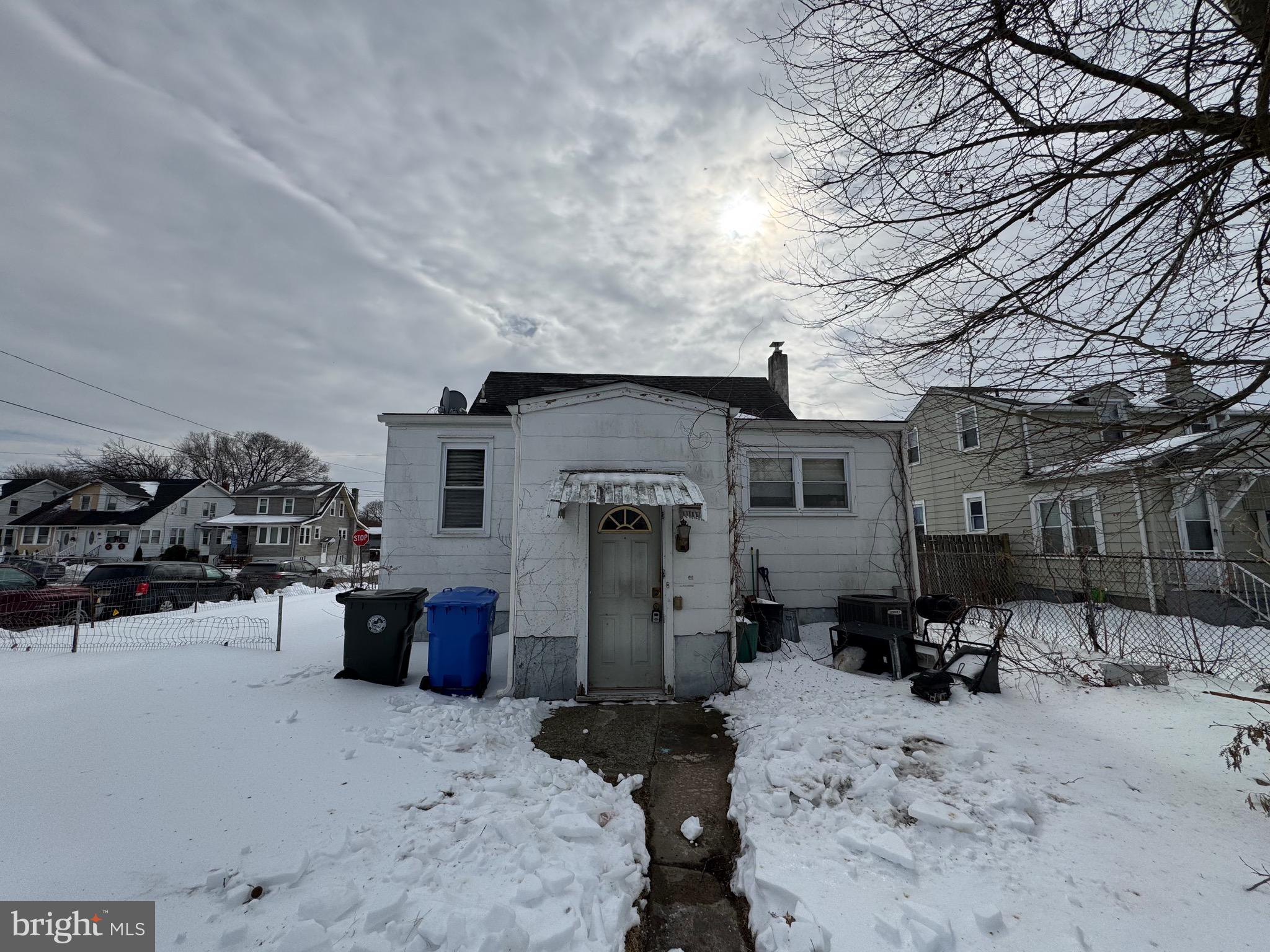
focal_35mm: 14
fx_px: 514
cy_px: 476
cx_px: 635
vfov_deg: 85.7
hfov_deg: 102.1
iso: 32
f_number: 2.2
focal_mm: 2.22
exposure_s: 1/4630
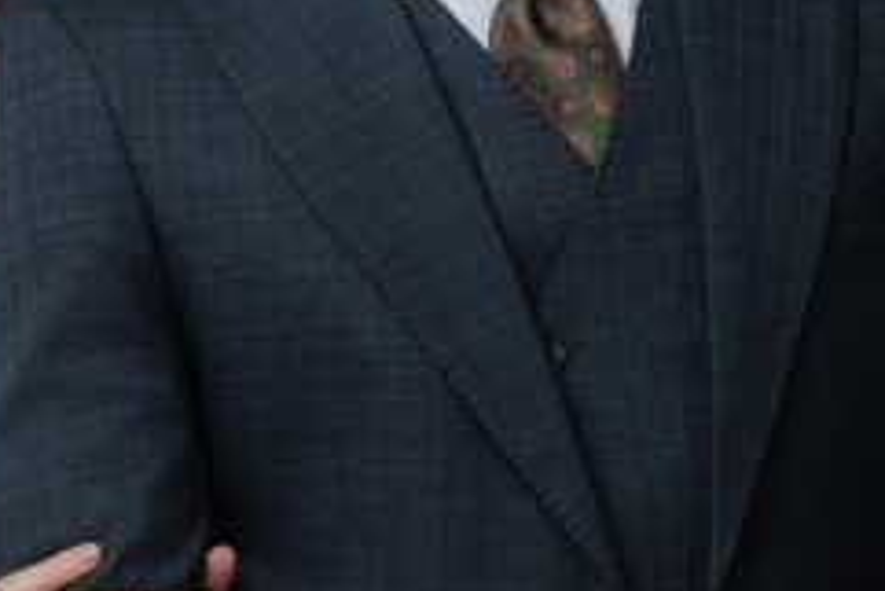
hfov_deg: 6.8
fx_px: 7471
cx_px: 252
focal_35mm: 304
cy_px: 1178
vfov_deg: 4.5
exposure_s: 1/160
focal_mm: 52.3
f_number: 5.6
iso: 125
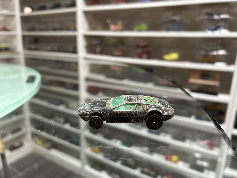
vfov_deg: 53.1
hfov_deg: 67.3
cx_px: 118
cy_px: 89
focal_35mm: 26
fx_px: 178
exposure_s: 1/50
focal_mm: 5.7
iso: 125
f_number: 1.5
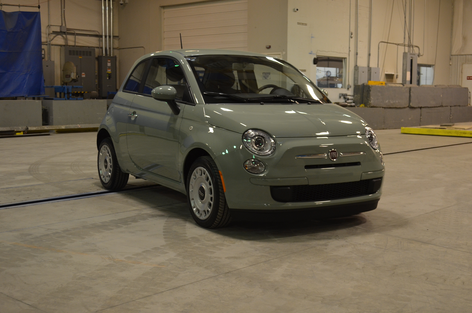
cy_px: 156
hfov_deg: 41.2
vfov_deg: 28.0
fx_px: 628
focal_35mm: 48
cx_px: 236
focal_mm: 32
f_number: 4.8
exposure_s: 1/30
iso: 800
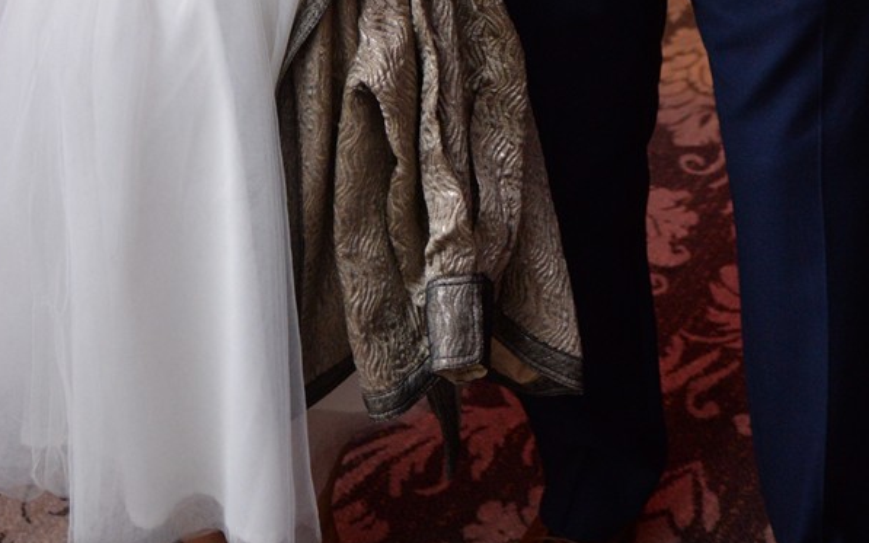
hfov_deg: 25.2
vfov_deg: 14.0
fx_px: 1942
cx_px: 456
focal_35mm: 82
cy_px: -454
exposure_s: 1/40
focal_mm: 32
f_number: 4
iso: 2000
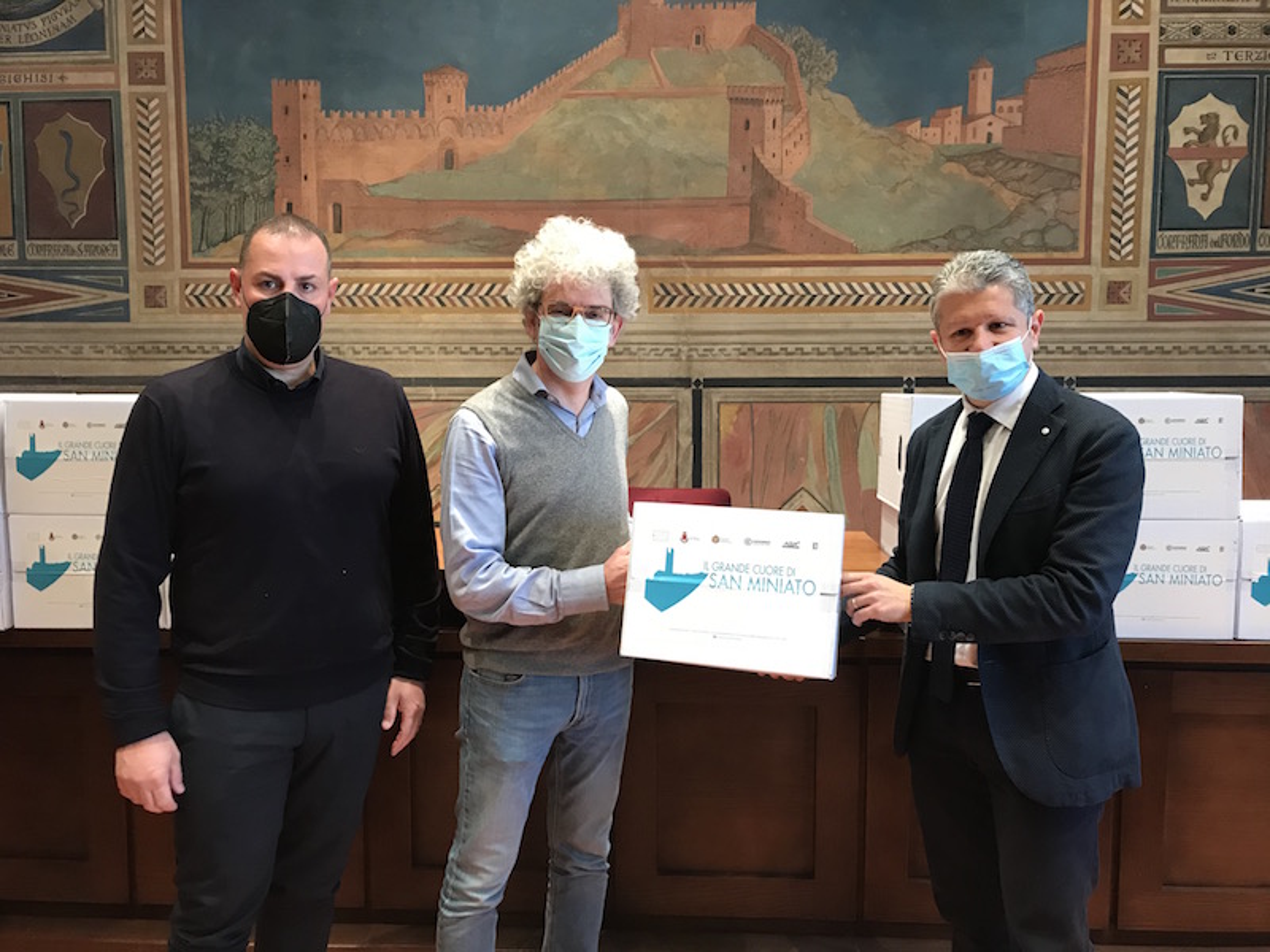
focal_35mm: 28
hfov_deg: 63.4
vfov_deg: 49.7
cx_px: 635
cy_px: 476
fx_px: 1027
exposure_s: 1/17
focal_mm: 3.99
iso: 100
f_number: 1.8
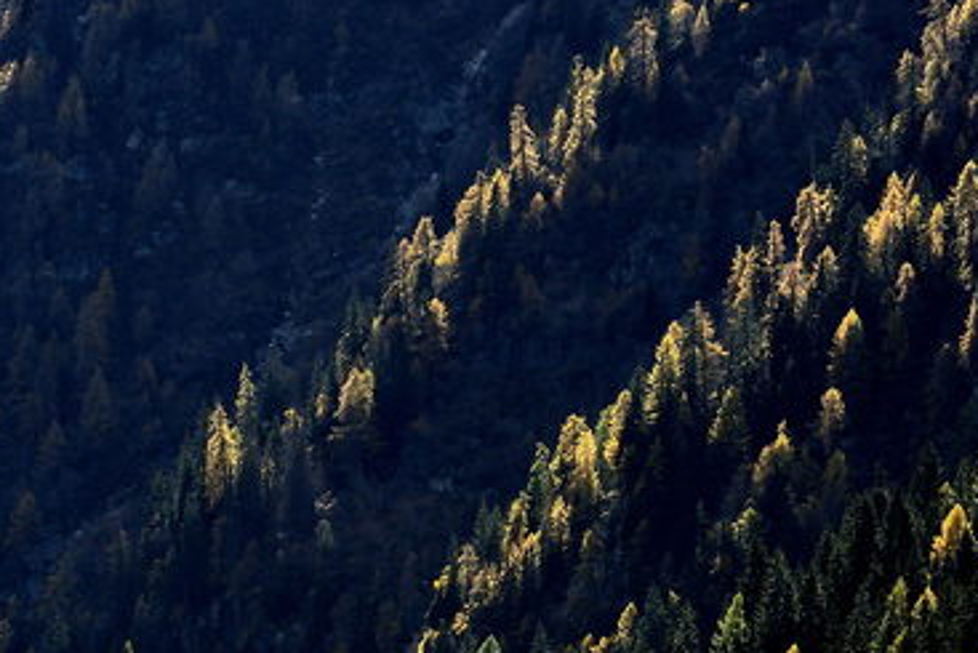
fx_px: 8887
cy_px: 425
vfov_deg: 4.2
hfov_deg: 6.3
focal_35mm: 327
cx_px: 386
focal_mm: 200
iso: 2000
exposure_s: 1/1600
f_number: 9
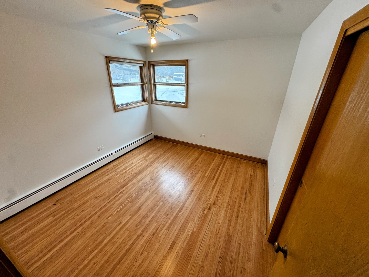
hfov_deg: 102.1
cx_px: 184
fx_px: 149
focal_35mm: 14
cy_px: 138
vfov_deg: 85.7
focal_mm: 2.22
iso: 160
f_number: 2.2
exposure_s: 1/120
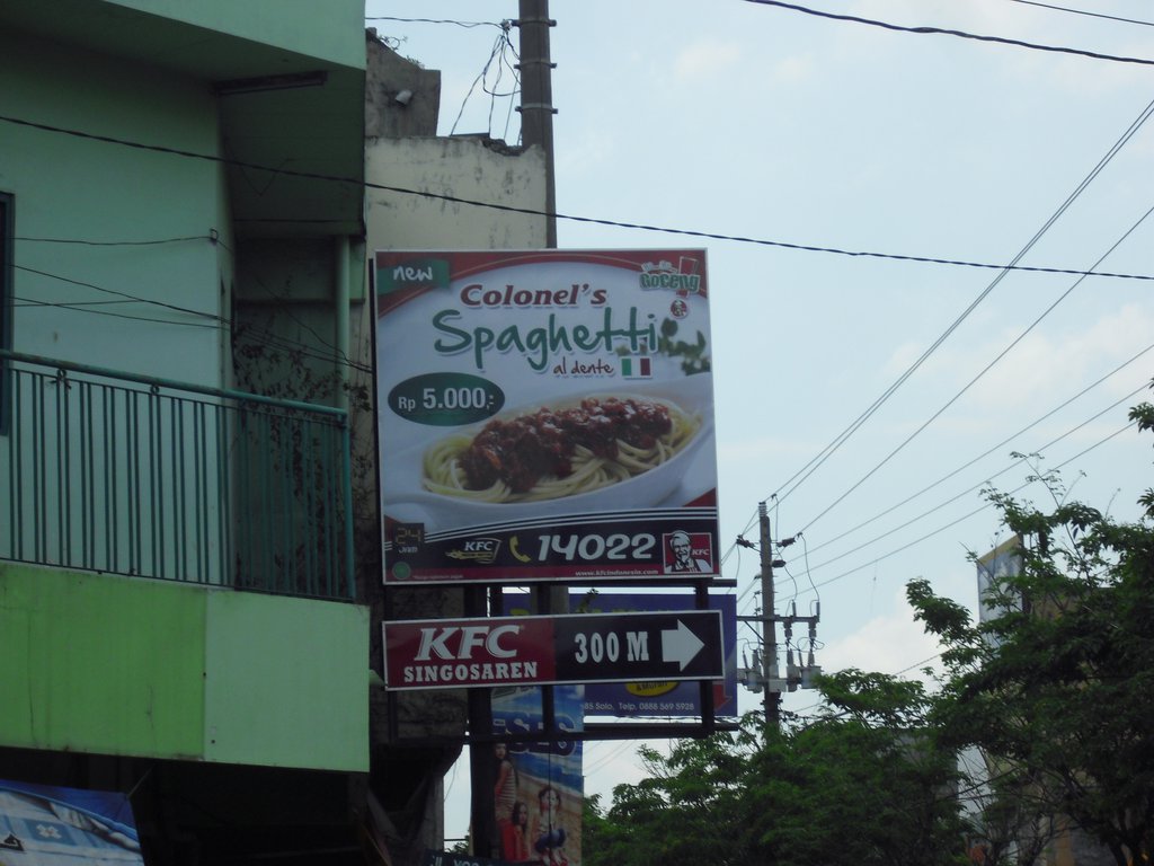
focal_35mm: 113
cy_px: 433
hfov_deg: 17.4
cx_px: 577
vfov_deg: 13.1
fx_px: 3767
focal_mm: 18.6
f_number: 14.7
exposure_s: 1/80
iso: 100
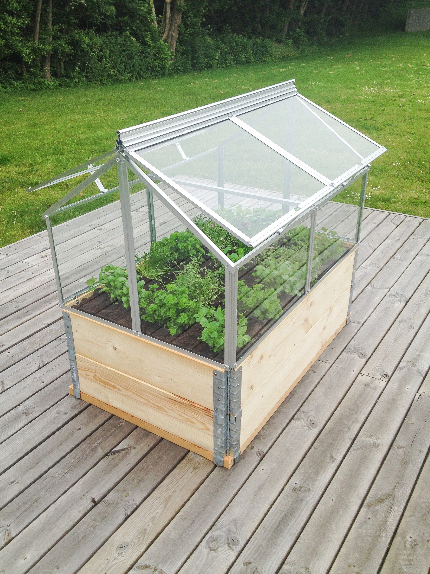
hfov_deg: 40.7
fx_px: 580
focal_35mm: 35
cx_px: 215
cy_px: 287
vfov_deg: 52.6
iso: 50
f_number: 2.4
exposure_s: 1/552
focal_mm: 4.28
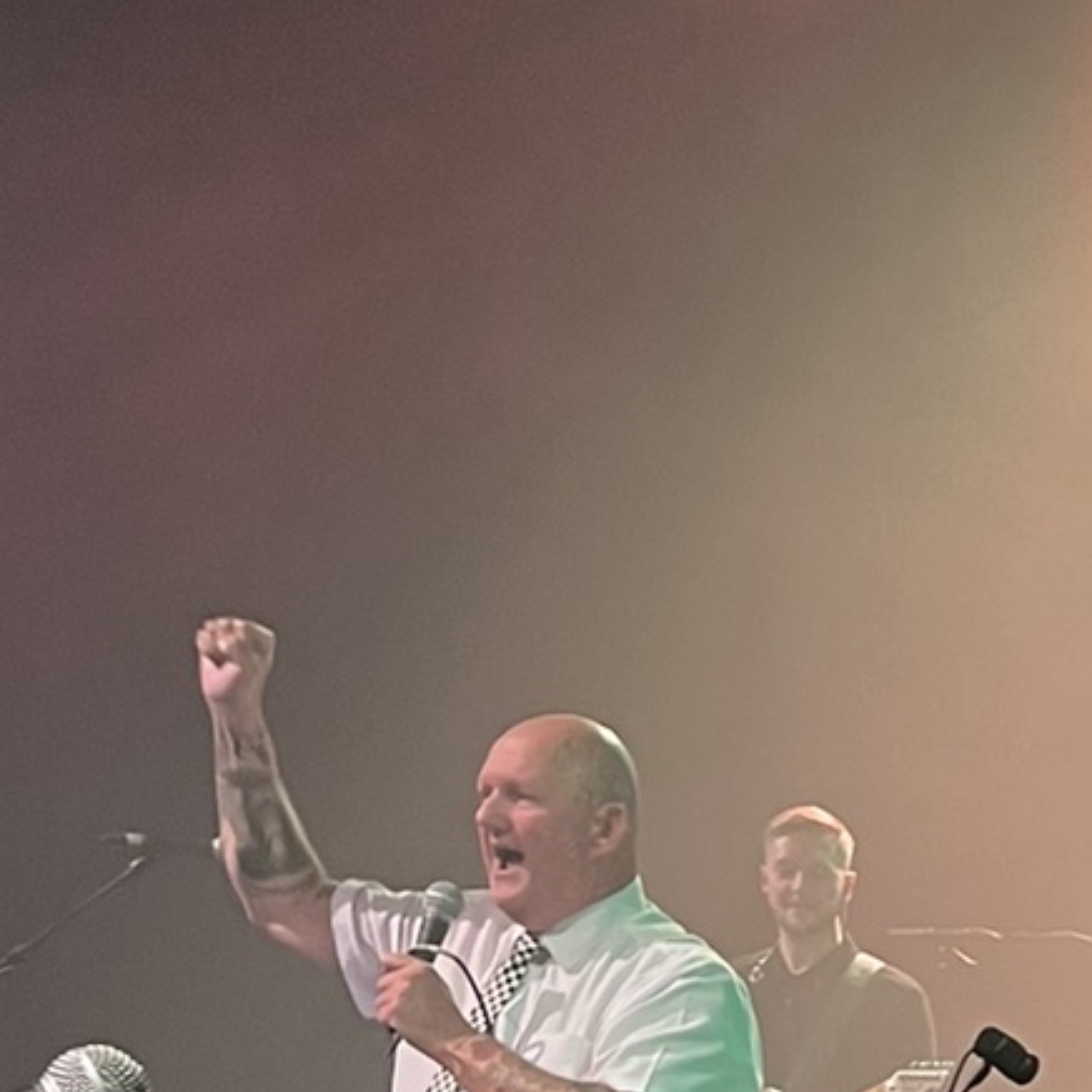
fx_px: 3855
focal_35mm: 108
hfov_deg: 15.2
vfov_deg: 14.8
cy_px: 1721
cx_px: 1533
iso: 100
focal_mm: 5.1
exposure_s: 1/50
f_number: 1.6
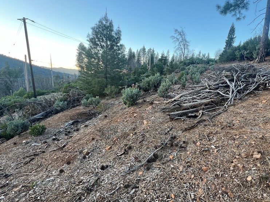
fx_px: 140
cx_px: 163
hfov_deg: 86.6
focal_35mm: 18
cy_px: 106
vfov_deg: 71.6
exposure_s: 1/99
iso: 50
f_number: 1.8
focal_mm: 1.57
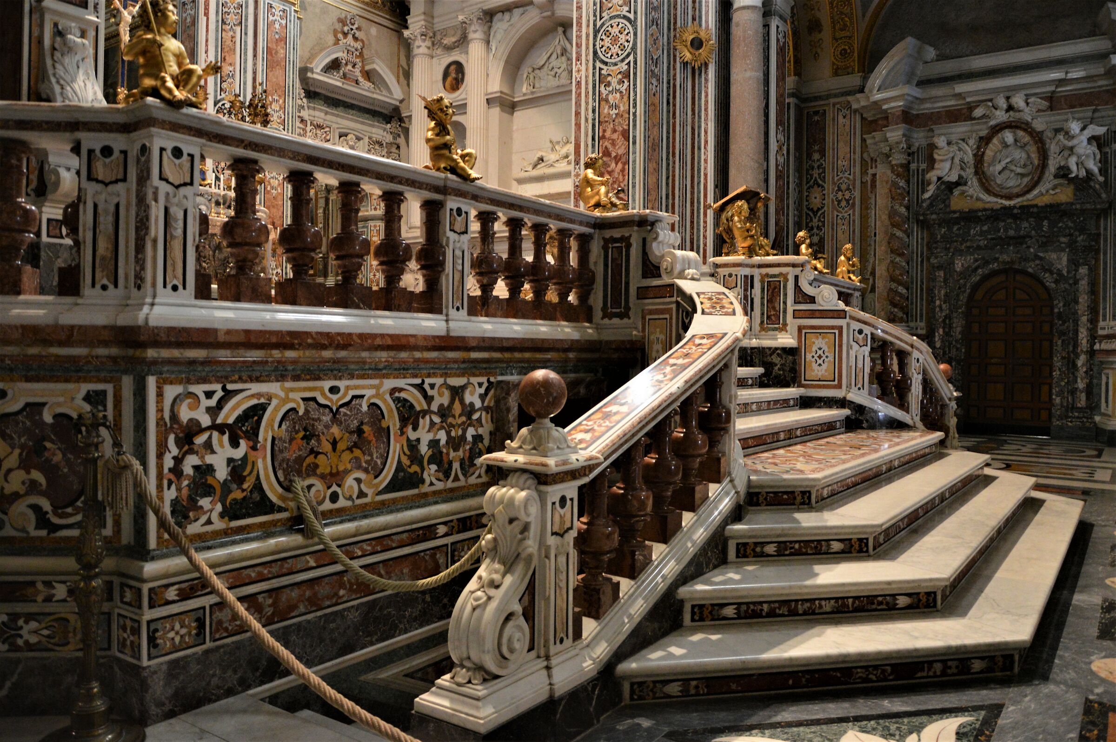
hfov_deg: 67.4
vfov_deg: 47.9
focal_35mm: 27
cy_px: 371
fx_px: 836
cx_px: 558
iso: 2200
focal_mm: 18
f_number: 3.5
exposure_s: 1/15
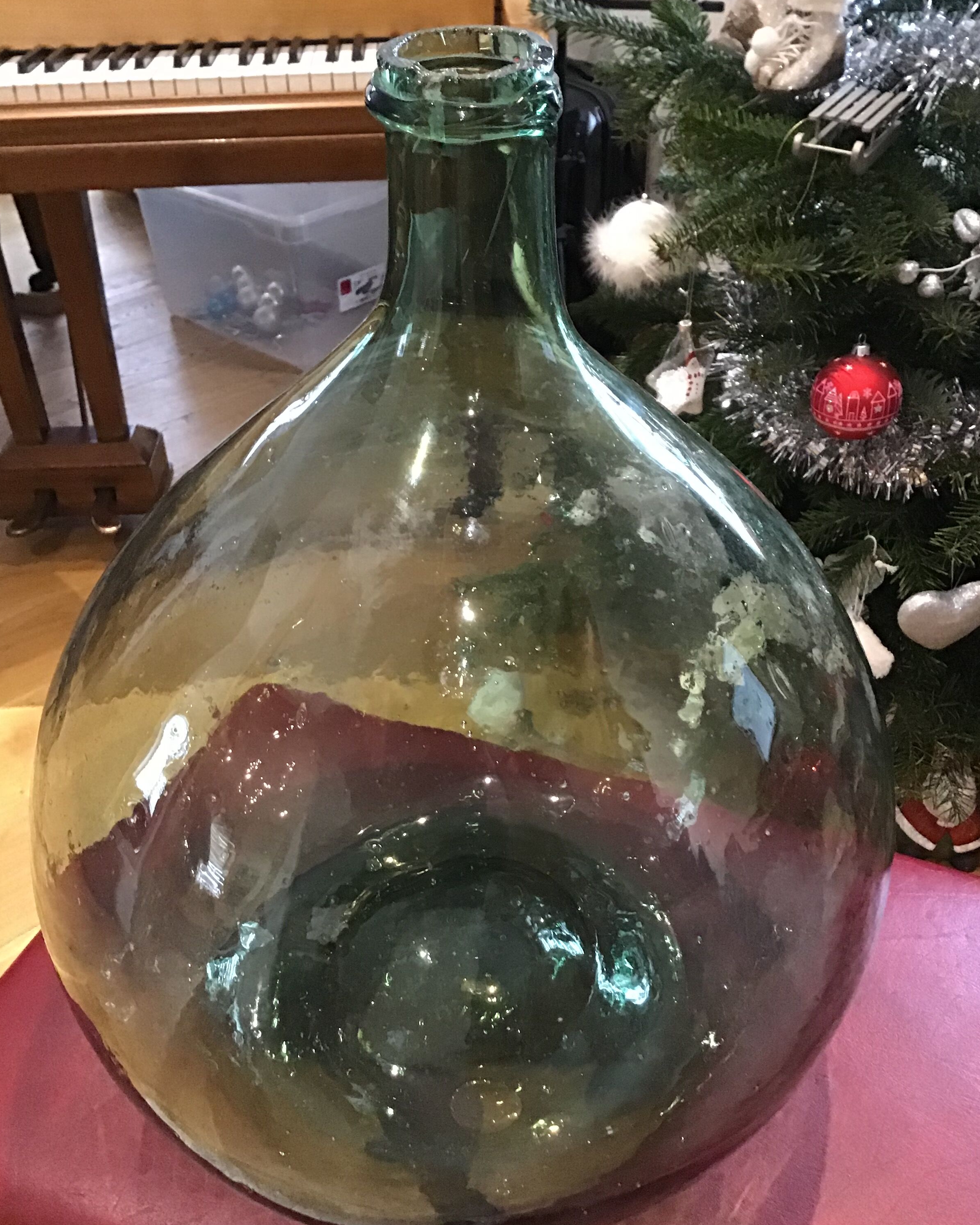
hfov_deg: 44.5
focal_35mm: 33
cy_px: 632
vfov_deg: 54.2
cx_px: 488
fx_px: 1197
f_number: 2.4
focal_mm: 3.3
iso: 250
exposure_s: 1/17
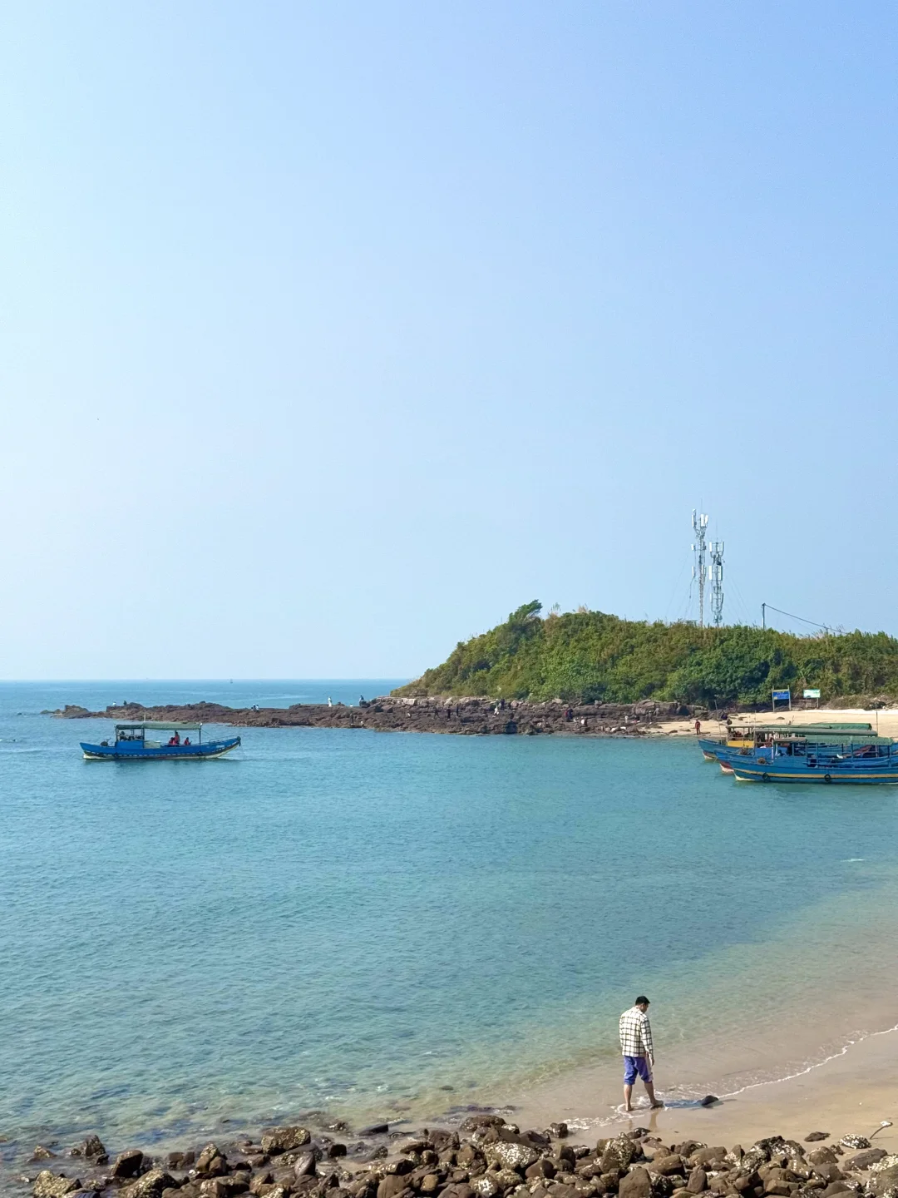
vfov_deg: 39.7
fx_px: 1660
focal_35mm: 48
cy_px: 599
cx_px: 449
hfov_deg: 30.3
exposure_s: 1/7092
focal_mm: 6.76
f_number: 1.78
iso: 64
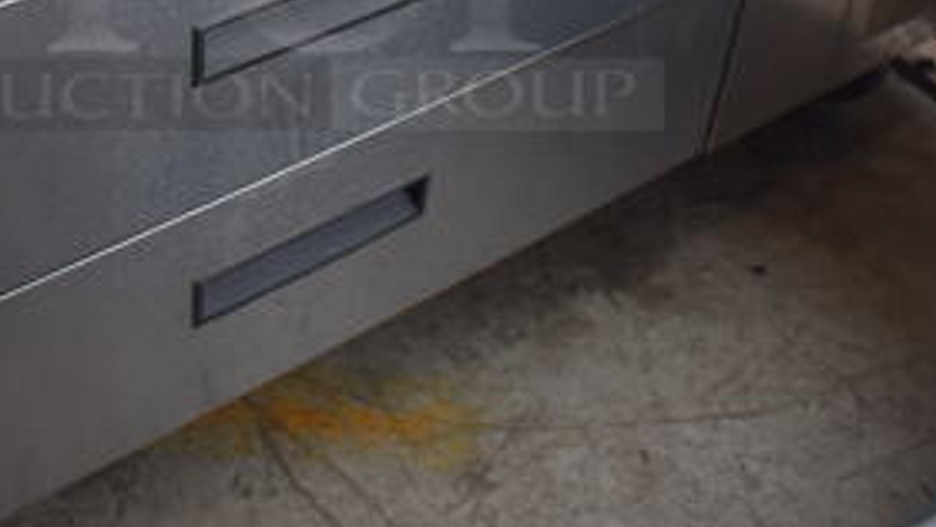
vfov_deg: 18.7
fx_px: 1539
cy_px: -47
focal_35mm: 62
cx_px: 292
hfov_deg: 33.5
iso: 640
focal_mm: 18
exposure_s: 1/250
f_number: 3.5
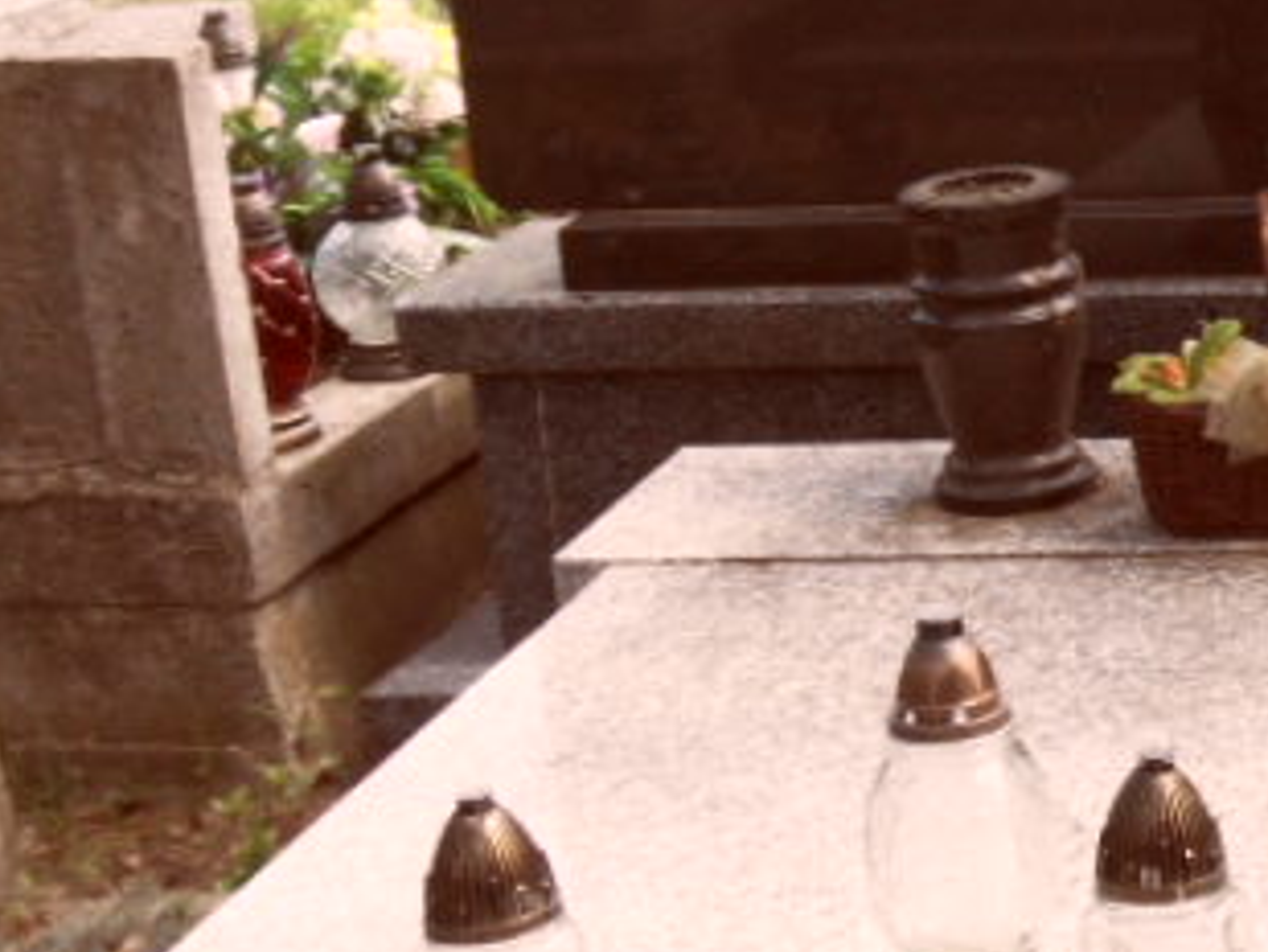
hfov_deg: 16.9
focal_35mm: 106
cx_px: 1863
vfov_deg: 13.9
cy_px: 193
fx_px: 3884
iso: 80
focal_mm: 5.3
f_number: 3.4
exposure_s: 1/180
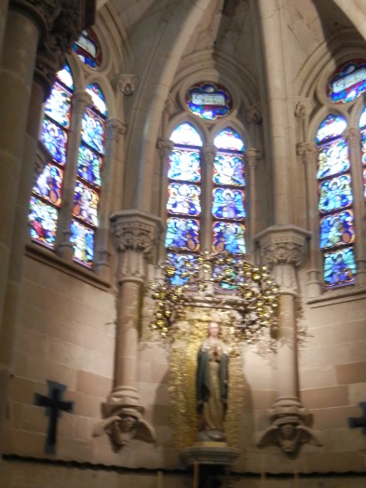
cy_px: 320
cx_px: 182
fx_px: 620
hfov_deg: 32.9
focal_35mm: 44
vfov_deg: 42.4
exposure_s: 1/4.4
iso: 400
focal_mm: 5.4
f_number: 3.5
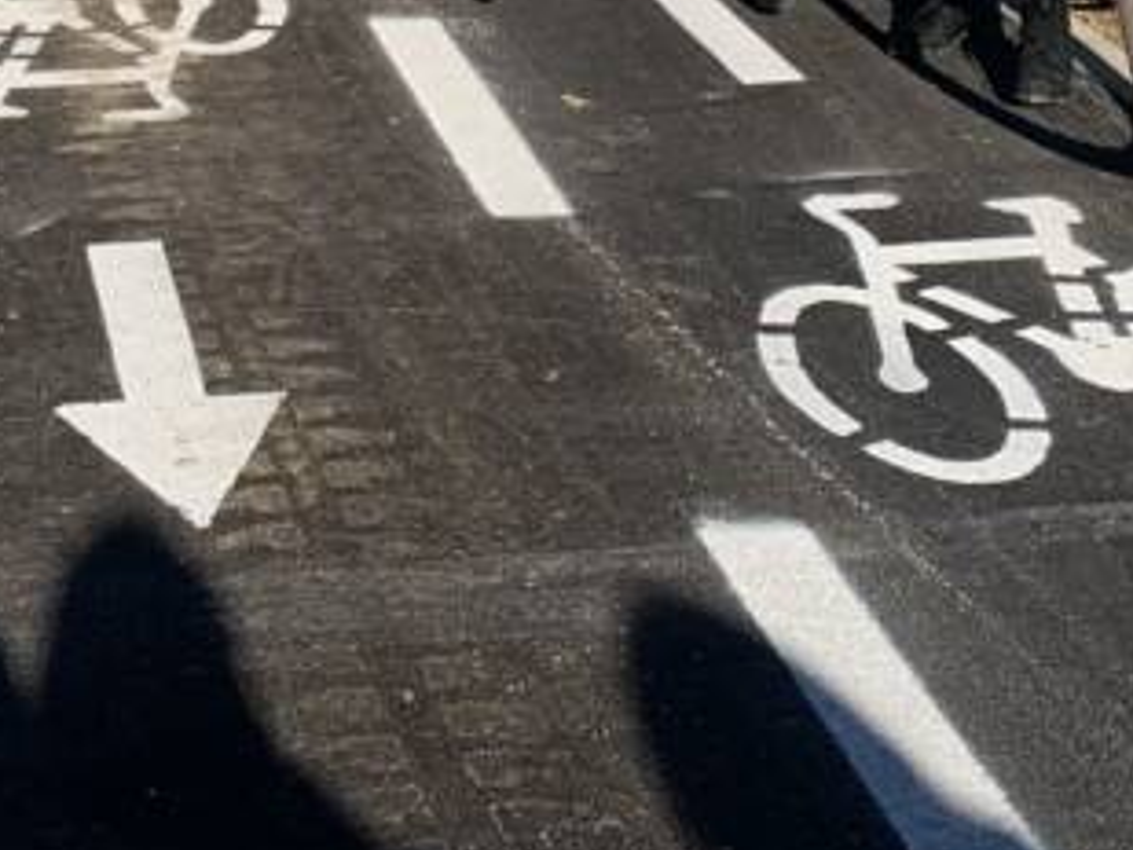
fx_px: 3307
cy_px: -700
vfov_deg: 13.2
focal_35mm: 101
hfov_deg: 19.2
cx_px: 180
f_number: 1.8
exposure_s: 1/2755
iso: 25
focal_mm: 4.25
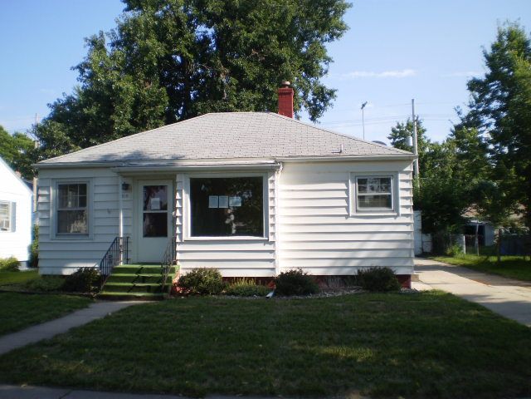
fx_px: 552
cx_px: 266
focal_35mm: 36
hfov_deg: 51.4
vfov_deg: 39.7
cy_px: 200
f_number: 3.1
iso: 64
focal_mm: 6.3
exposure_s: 1/800
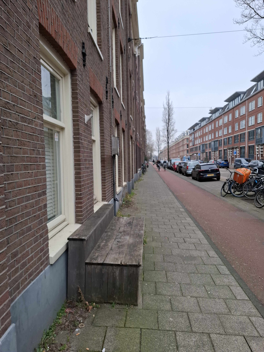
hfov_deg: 58.9
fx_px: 234
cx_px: 132
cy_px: 176
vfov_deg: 73.9
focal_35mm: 23
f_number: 1.8
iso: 50
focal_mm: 5.54
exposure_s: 1/286
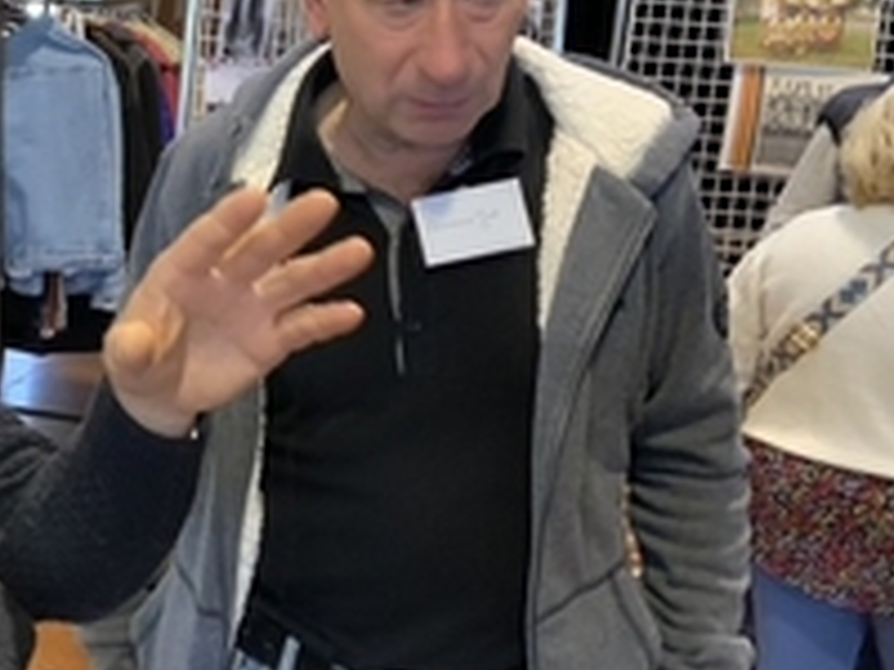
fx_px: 1498
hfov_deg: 31.8
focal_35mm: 58
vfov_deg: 25.1
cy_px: 246
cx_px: 107
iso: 160
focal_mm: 3
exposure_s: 1/50
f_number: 1.8
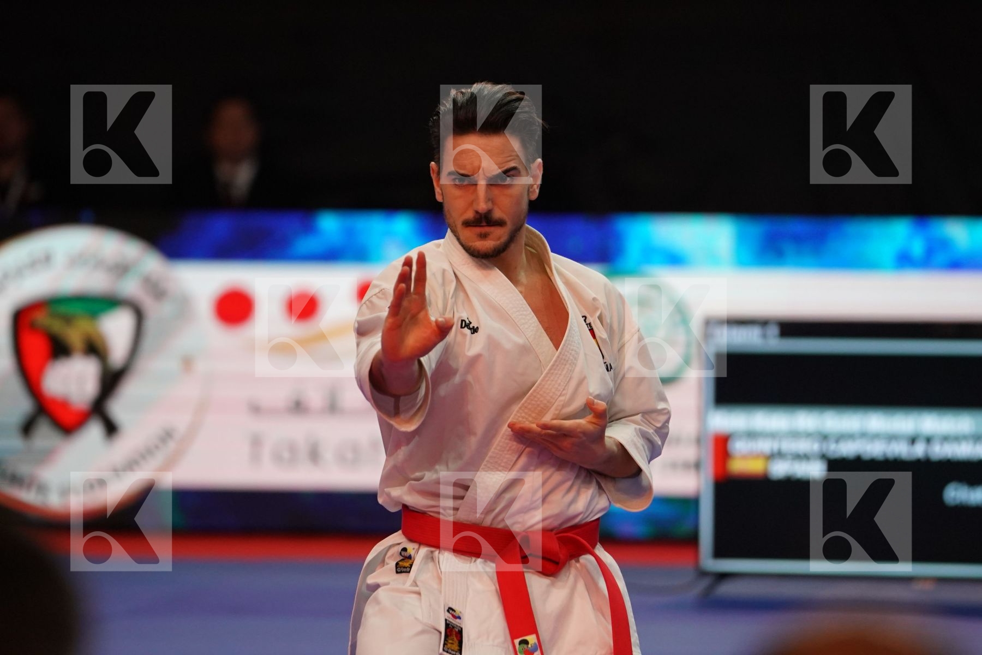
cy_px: 328
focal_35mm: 300
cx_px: 491
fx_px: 8183
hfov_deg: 6.9
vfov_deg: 4.6
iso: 2000
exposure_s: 1/500
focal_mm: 200
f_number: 2.8
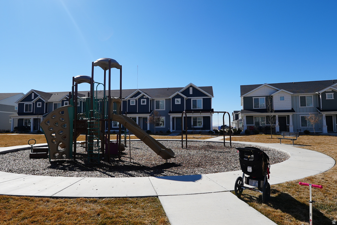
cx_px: 168
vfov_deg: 57.3
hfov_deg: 78.5
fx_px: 206
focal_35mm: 22
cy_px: 112
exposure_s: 1/640
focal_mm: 15
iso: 80
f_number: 5.6
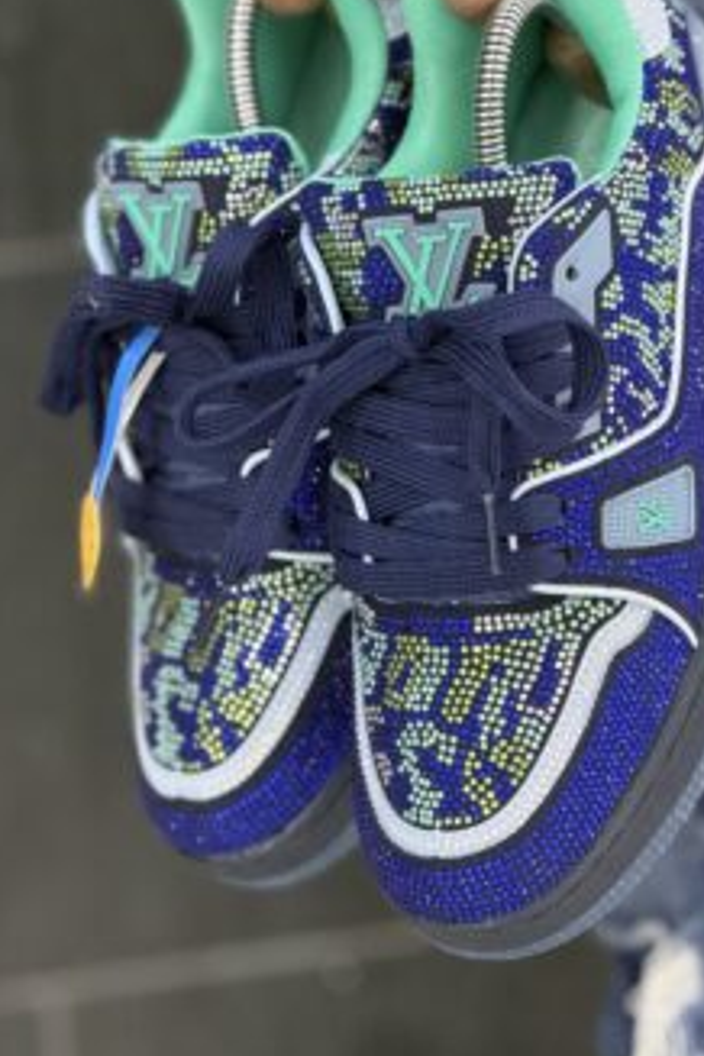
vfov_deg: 12.4
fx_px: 4840
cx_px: 436
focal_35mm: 165
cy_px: 420
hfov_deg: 8.3
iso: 800
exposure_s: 1/40
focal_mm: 15.66
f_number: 2.8
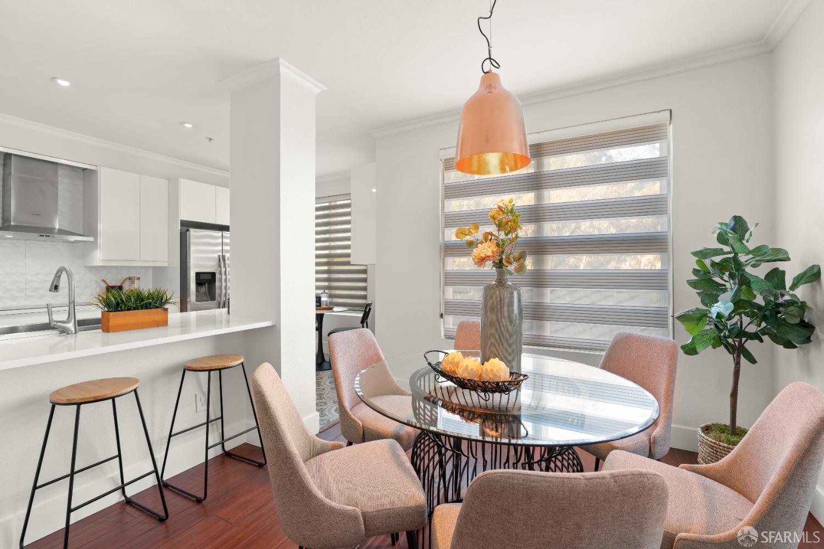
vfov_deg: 73.7
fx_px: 366
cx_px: 412
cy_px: 274
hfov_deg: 96.7
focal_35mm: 16
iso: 100
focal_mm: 16
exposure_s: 2
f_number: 8
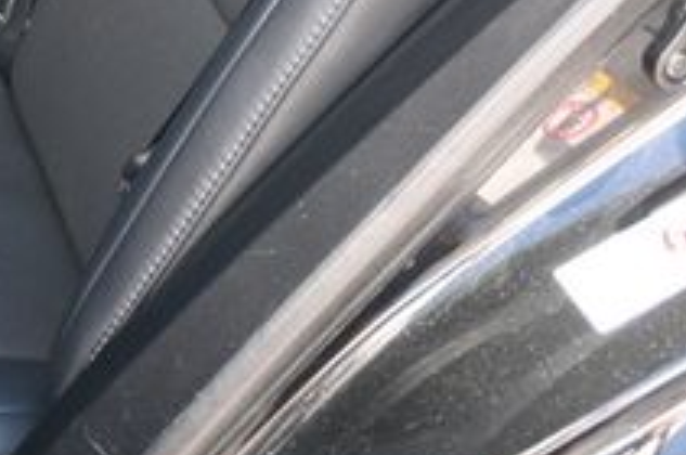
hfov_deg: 21.6
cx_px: -94
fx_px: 1689
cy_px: -208
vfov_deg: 14.4
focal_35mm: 89
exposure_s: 1/125
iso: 720
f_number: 3.8
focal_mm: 19.5
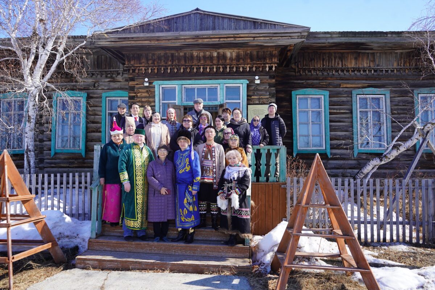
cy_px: 145
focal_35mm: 28
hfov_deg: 65.5
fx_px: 338
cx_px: 218
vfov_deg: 46.4
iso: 100
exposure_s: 1/350
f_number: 4.5
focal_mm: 28
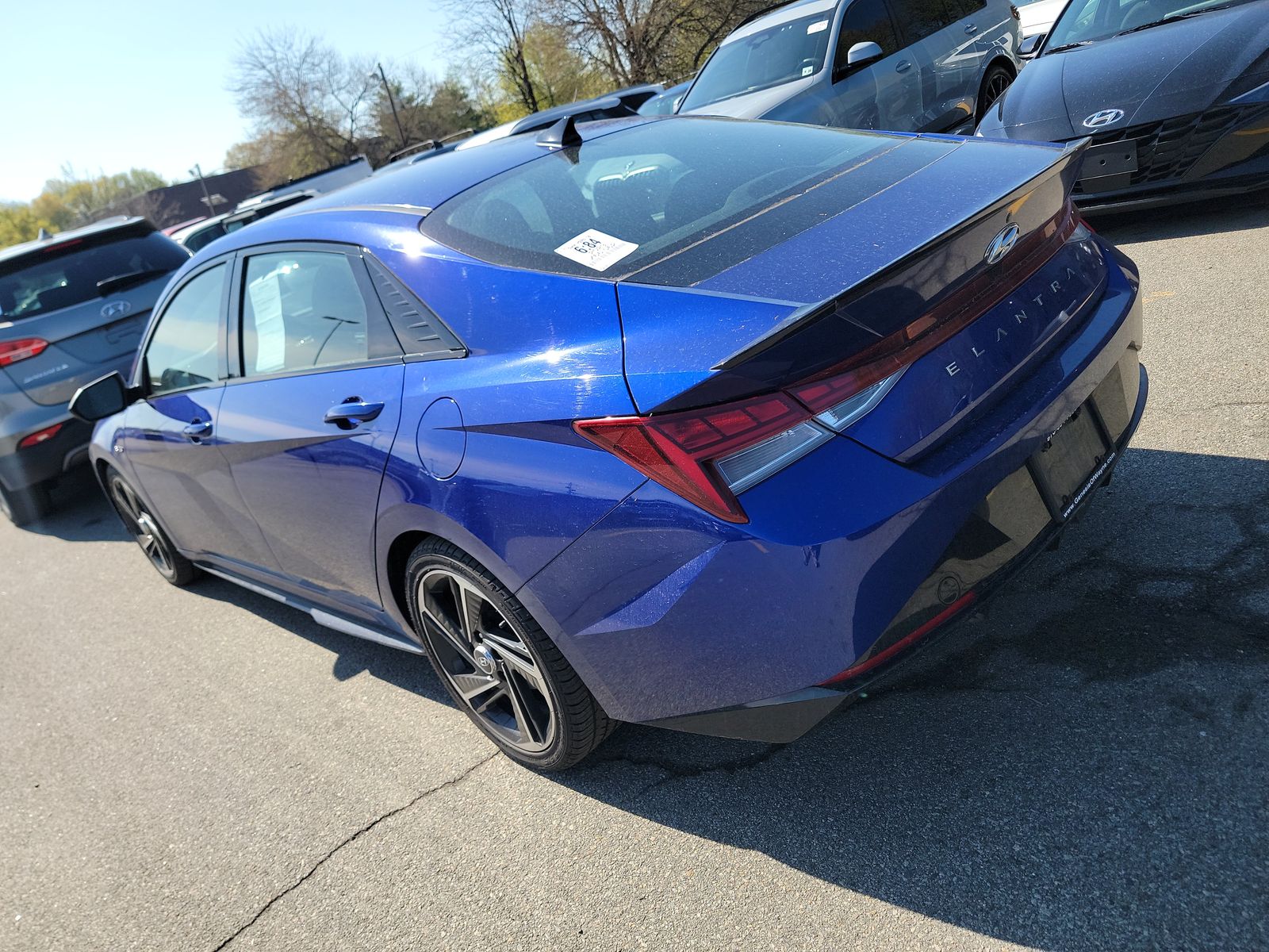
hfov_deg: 71.6
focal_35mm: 24
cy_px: 476
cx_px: 634
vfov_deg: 56.8
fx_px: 880
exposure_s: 1/514
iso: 50
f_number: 1.8
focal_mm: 6.7
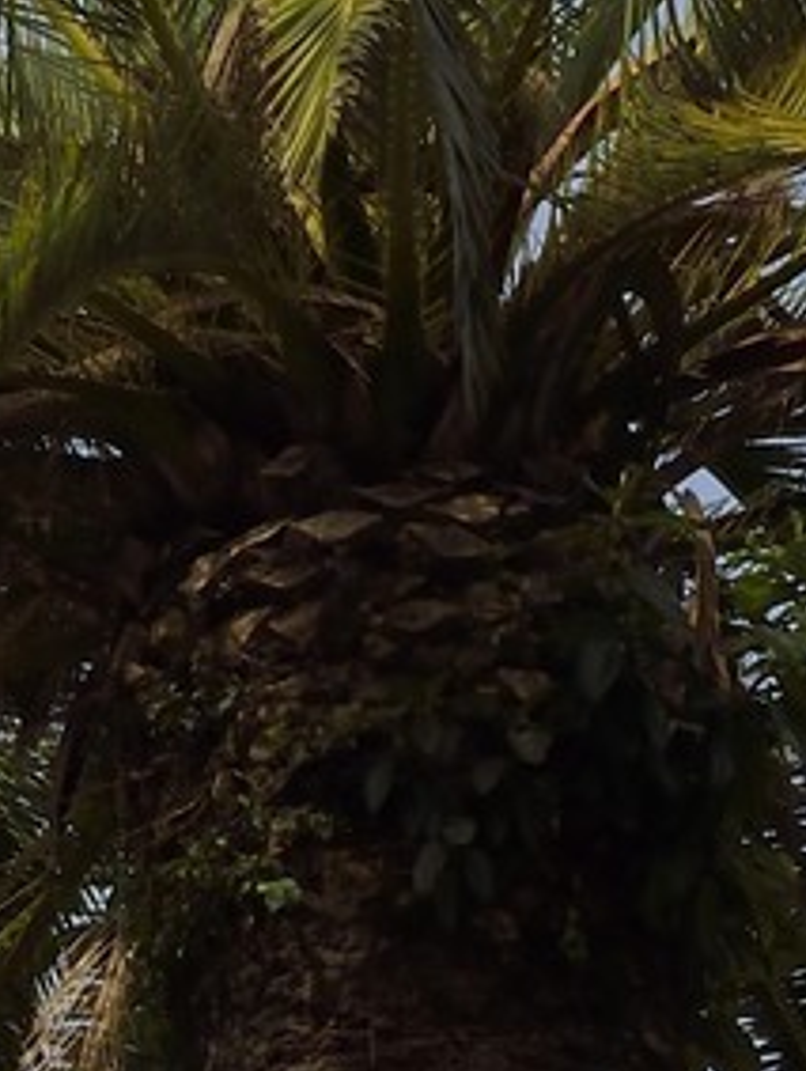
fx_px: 8735
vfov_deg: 6.7
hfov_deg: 5.3
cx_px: 609
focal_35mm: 282
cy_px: 2479
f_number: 14
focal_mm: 52
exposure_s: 1/250
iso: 200
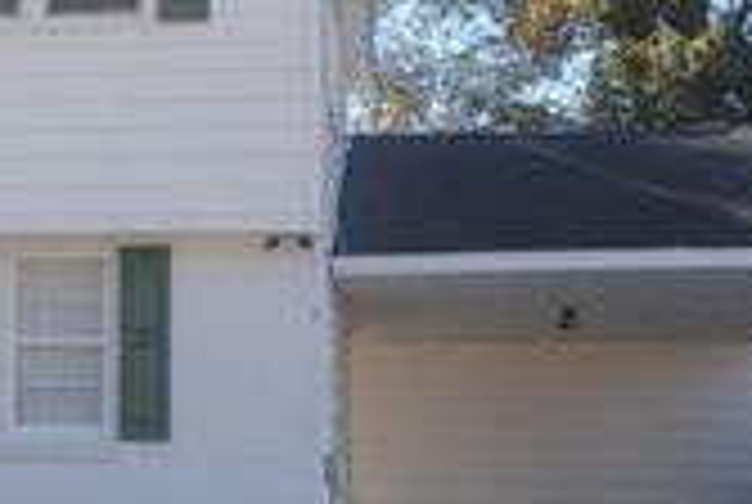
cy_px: 214
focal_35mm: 108
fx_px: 2260
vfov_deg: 12.7
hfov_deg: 18.4
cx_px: 0
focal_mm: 24
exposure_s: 1/200
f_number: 7.1
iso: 100
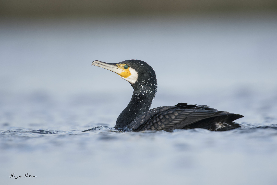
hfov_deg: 2.1
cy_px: 92
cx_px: 138
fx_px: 7697
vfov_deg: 1.4
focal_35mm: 1000
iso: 2000
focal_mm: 1000
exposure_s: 1/2000
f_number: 9
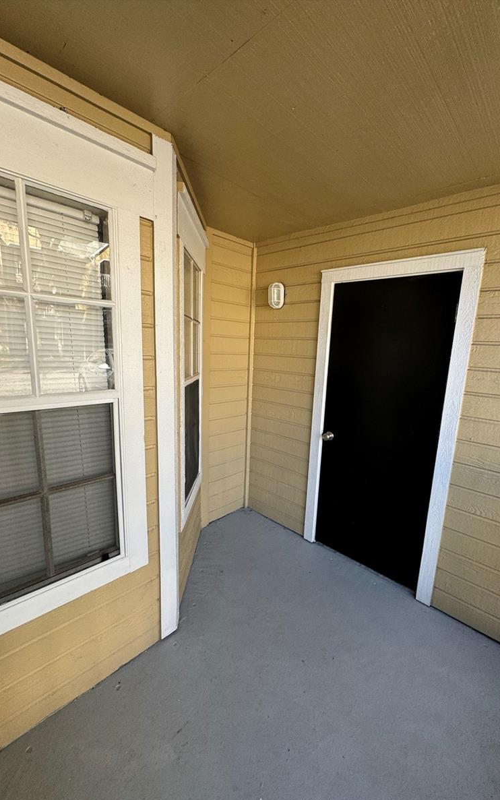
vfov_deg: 101.5
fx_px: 327
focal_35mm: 15
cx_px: 270
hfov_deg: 74.7
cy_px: 403
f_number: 2.2
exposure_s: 1/99
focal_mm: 2.22
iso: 125
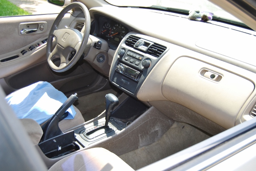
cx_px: 128
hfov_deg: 46.4
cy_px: 86
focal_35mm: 42
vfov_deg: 32.0
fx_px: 299
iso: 125
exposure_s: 1/125
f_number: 4.2
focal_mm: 28
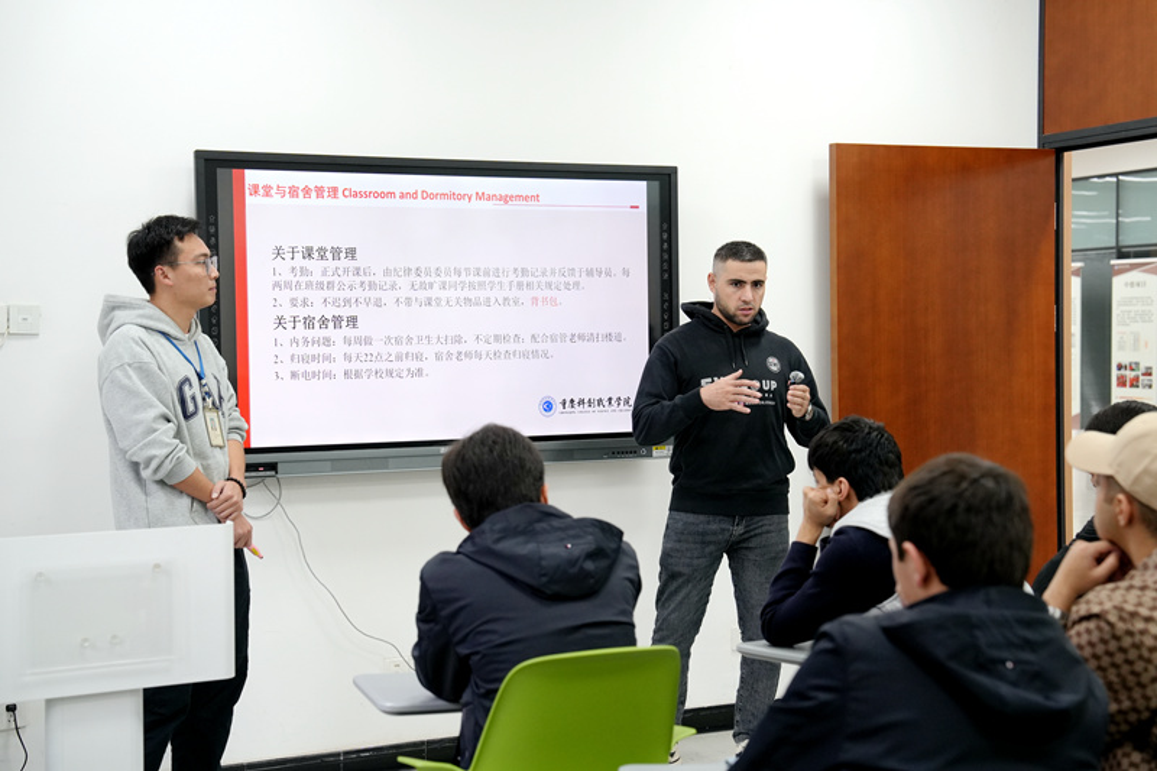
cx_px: 578
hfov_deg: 35.1
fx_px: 1831
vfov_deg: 23.8
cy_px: 386
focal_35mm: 57
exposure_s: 1/200
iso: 1250
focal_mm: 57
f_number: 4
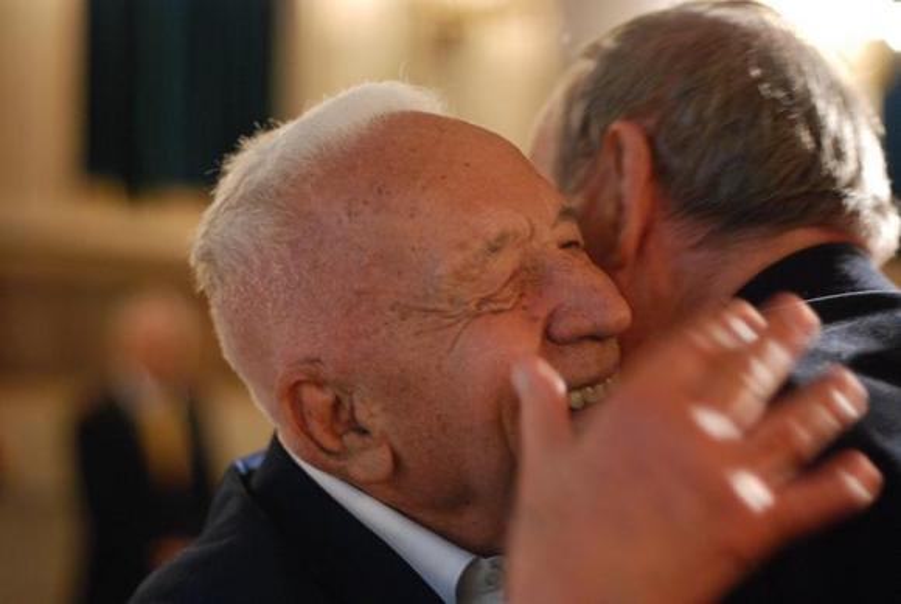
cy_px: 302
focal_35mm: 75
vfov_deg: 18.3
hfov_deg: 26.9
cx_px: 450
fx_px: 1880
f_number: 1.4
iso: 1000
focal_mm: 50
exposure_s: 1/60
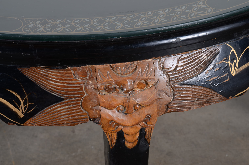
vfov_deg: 12.1
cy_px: 82
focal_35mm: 112
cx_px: 124
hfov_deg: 18.2
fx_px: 777
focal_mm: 75
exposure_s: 1/100
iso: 100
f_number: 11
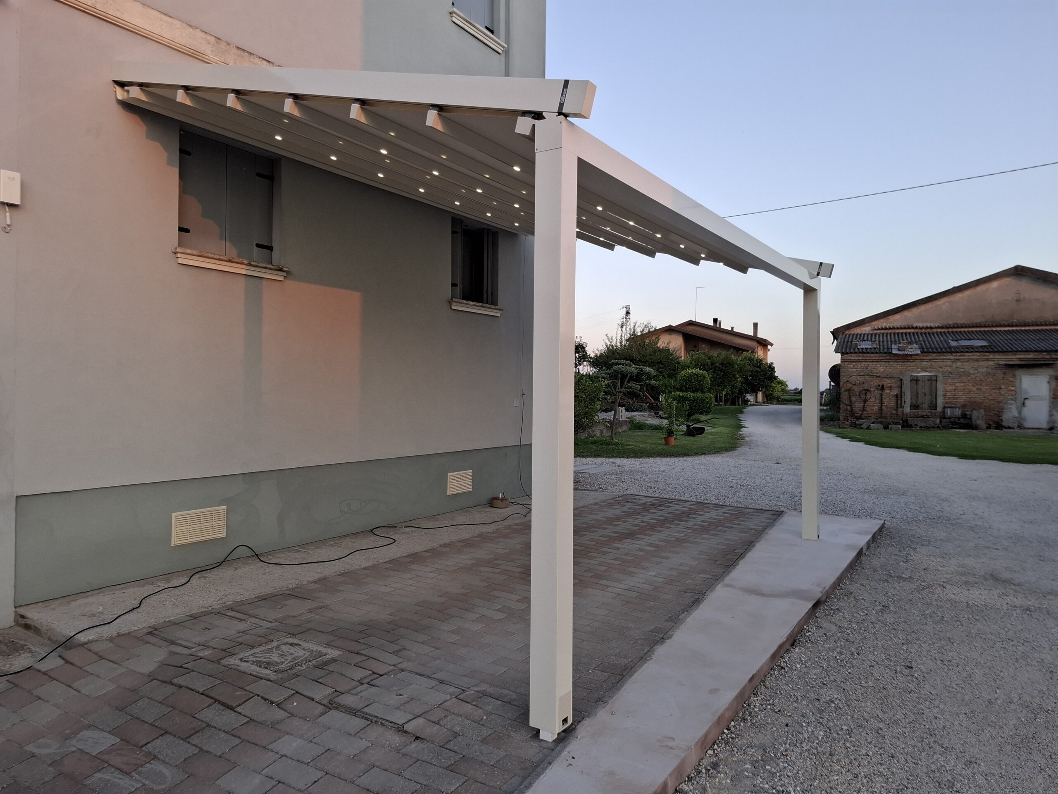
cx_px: 529
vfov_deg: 58.9
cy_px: 397
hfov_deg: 73.9
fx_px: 703
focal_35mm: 23
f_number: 1.8
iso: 50
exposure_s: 1/100
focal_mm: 5.54
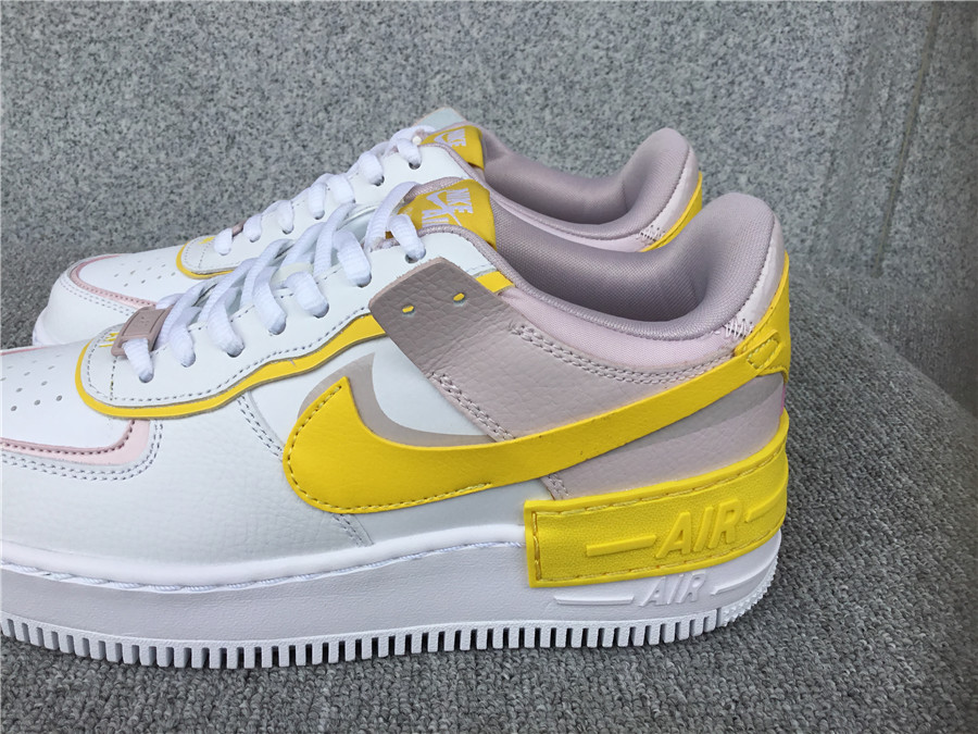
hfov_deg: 58.4
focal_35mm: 31
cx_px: 489
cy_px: 367
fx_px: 876
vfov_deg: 45.4
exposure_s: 1/679
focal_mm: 3.3
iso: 25
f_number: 2.4
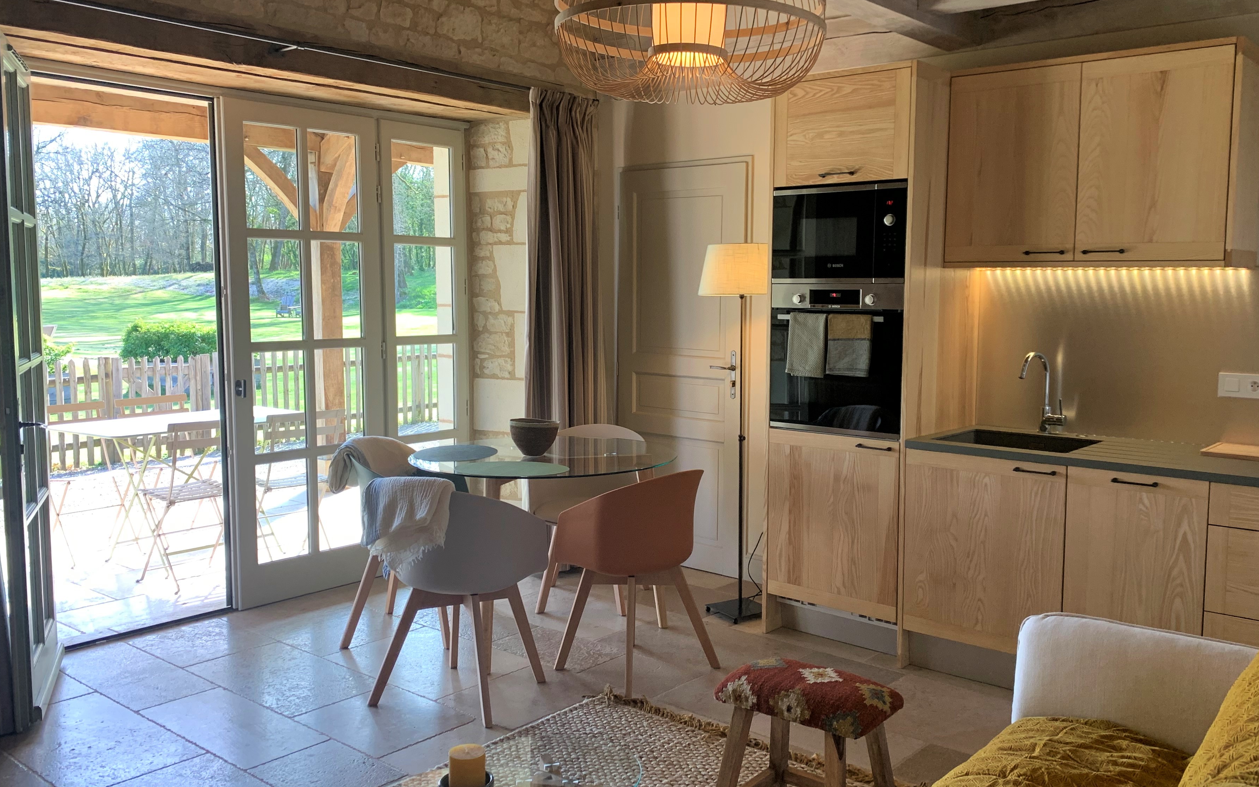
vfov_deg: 40.6
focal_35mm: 31
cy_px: 402
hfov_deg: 61.2
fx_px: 1064
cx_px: 681
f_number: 1.8
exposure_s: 1/121
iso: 64
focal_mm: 4.25
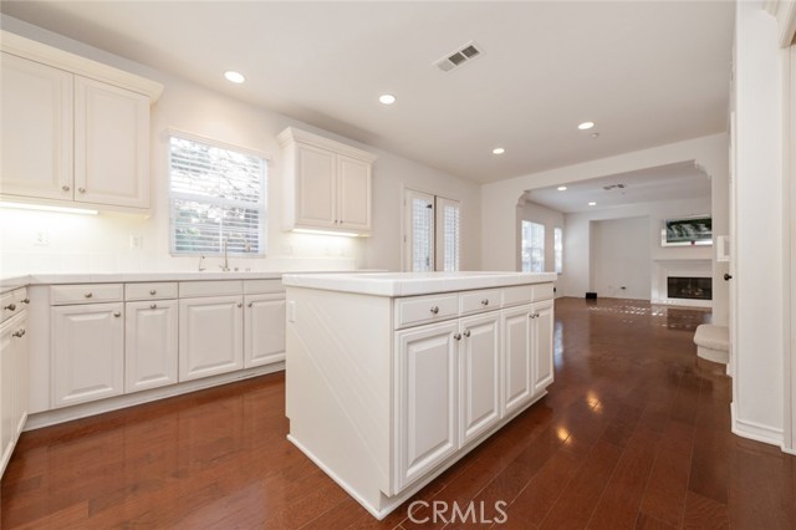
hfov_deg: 104.3
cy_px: 265
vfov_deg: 81.1
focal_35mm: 14
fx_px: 309
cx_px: 398
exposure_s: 1/60
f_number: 4
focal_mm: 14
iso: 640
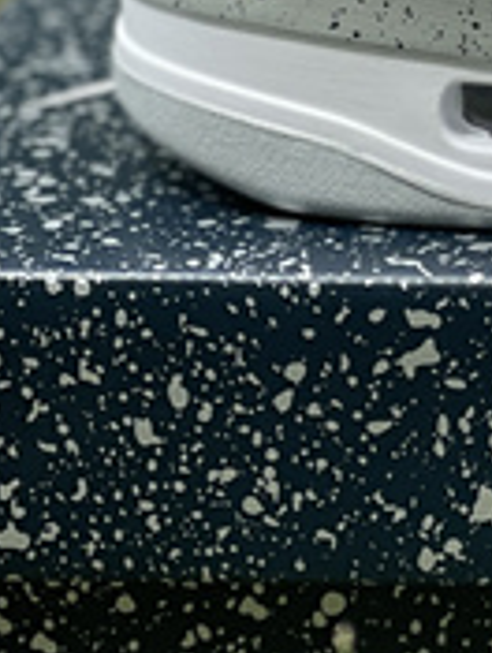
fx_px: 5098
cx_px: 1118
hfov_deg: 5.4
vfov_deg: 7.3
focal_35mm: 270
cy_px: -58
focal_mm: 7.5
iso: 32
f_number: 2.2
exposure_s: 1/1074
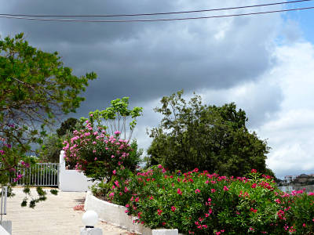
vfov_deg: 29.1
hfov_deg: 38.2
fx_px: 454
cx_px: 157
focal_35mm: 50
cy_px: 118
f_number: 4.2
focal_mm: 8.5
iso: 100
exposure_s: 1/1000
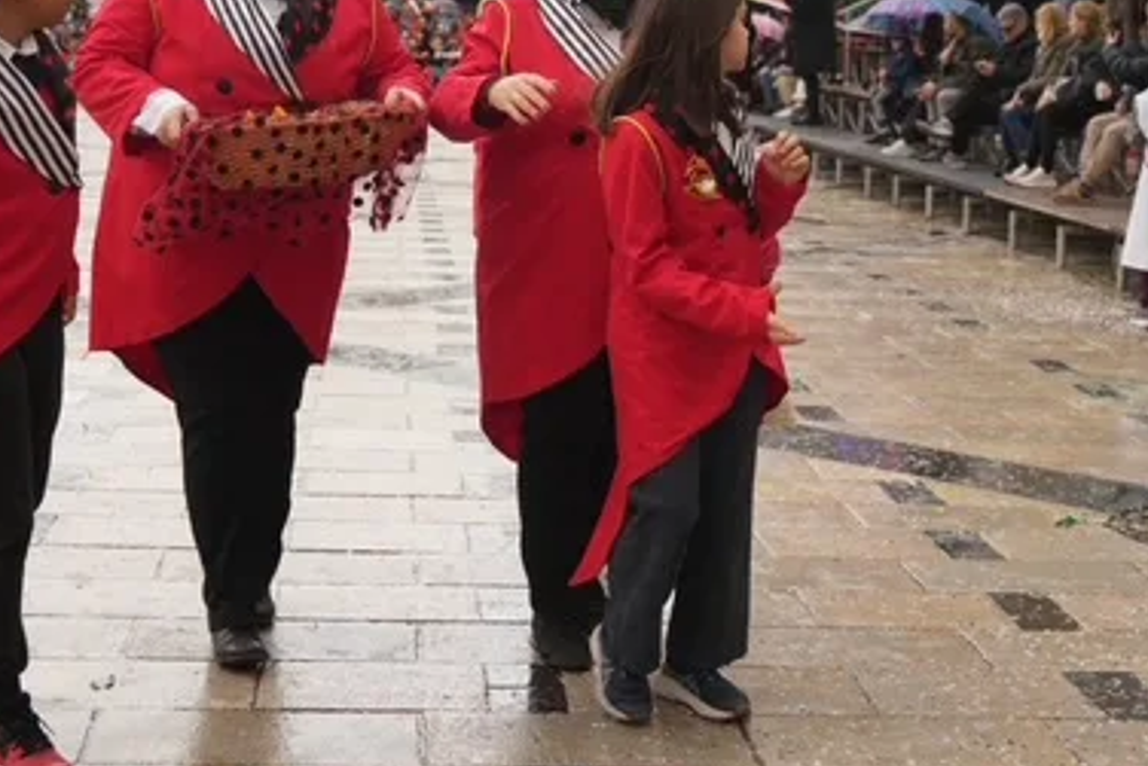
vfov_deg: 21.4
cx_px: 565
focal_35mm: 63
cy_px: 168
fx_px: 2010
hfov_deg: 31.9
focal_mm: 37
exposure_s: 1/800
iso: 500
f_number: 4
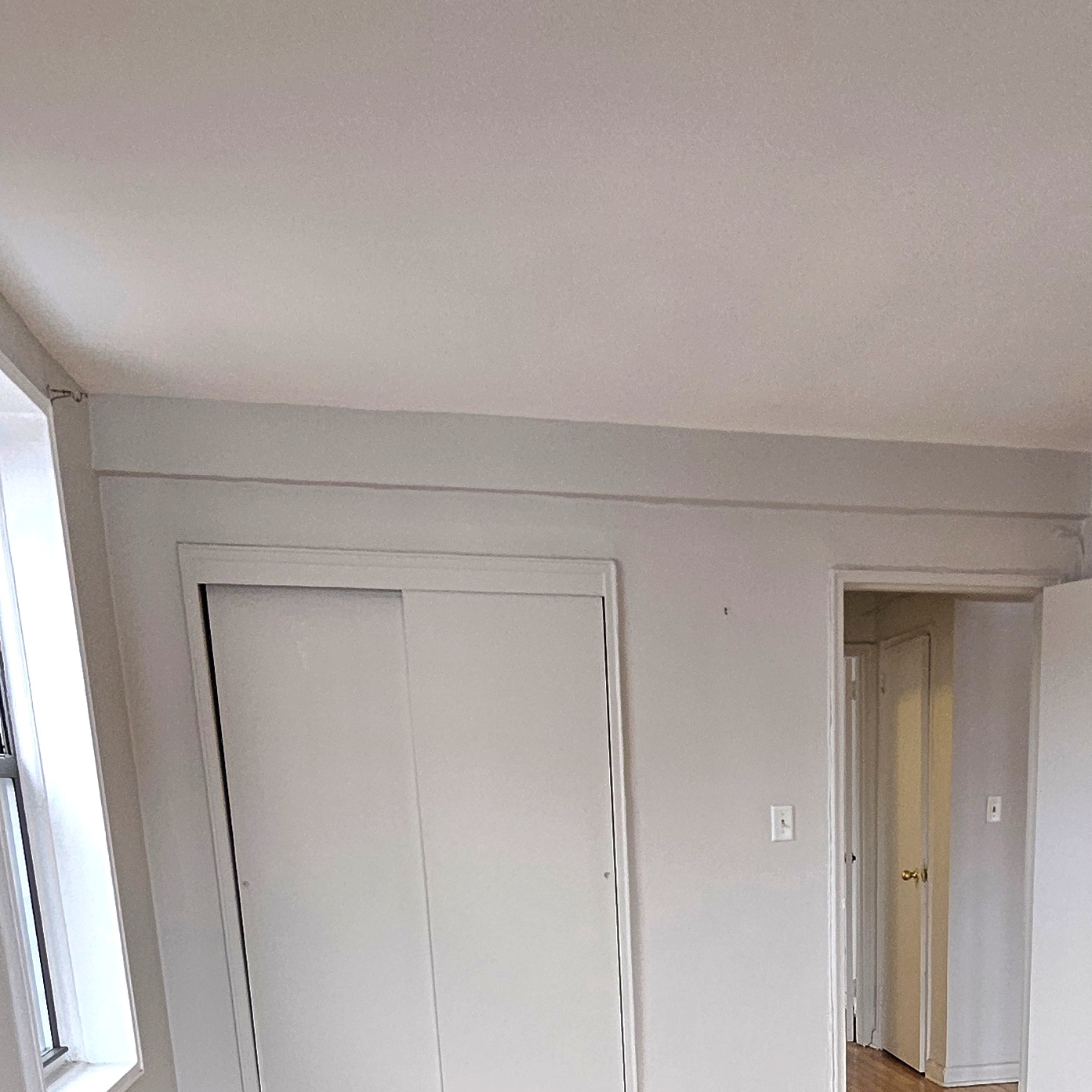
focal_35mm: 33
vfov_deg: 42.9
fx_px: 1178
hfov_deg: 48.1
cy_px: 1087
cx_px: 800
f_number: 2.2
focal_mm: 1.7
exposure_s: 1/60.2
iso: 100
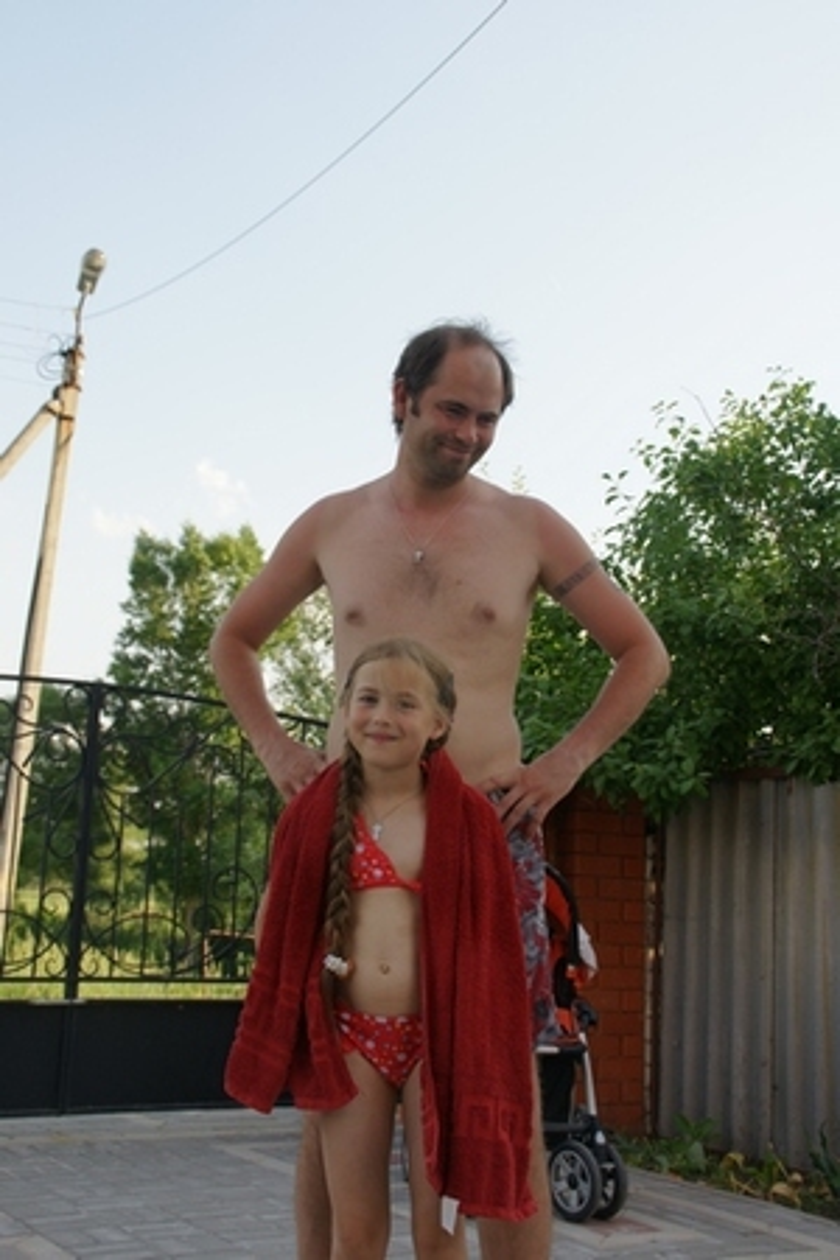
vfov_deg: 46.4
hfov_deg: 31.9
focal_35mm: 42
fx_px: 1470
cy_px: 630
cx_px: 420
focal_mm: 28
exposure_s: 1/250
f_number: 5.6
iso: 200
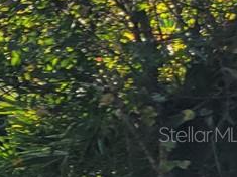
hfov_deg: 8.6
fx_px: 1211
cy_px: 134
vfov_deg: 8.4
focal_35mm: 177
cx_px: -553
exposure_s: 1/671
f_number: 1.8
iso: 40
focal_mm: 5.4
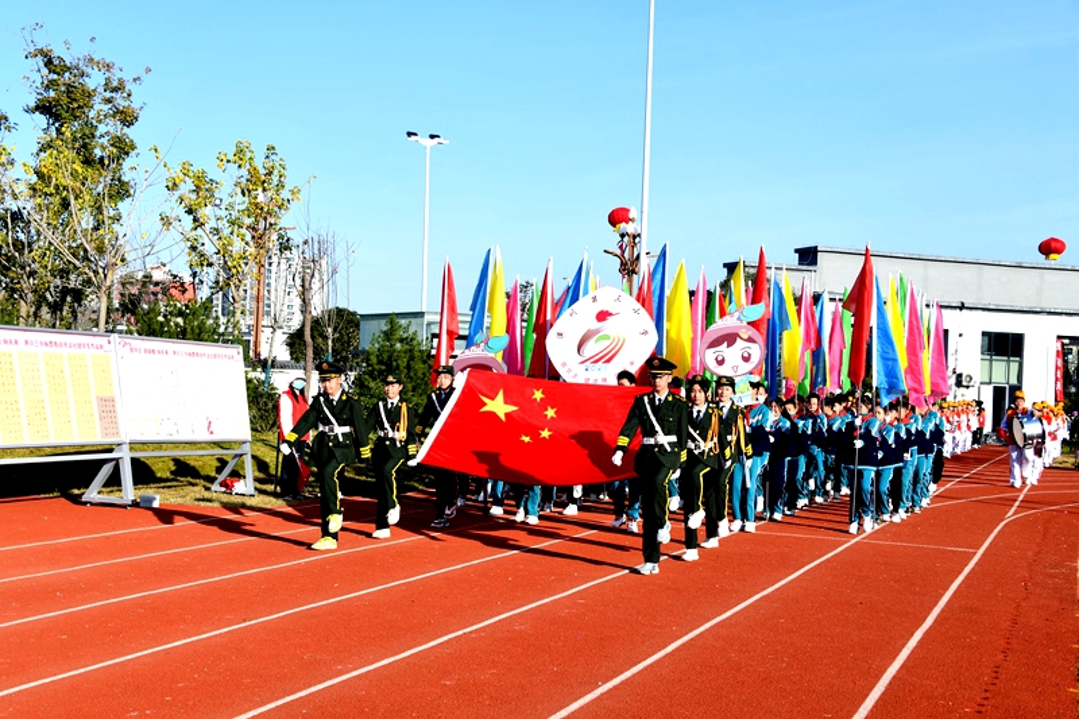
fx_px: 1498
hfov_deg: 39.6
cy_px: 360
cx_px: 540
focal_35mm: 50
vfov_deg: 27.0
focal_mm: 50
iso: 64
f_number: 9
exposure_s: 1/125
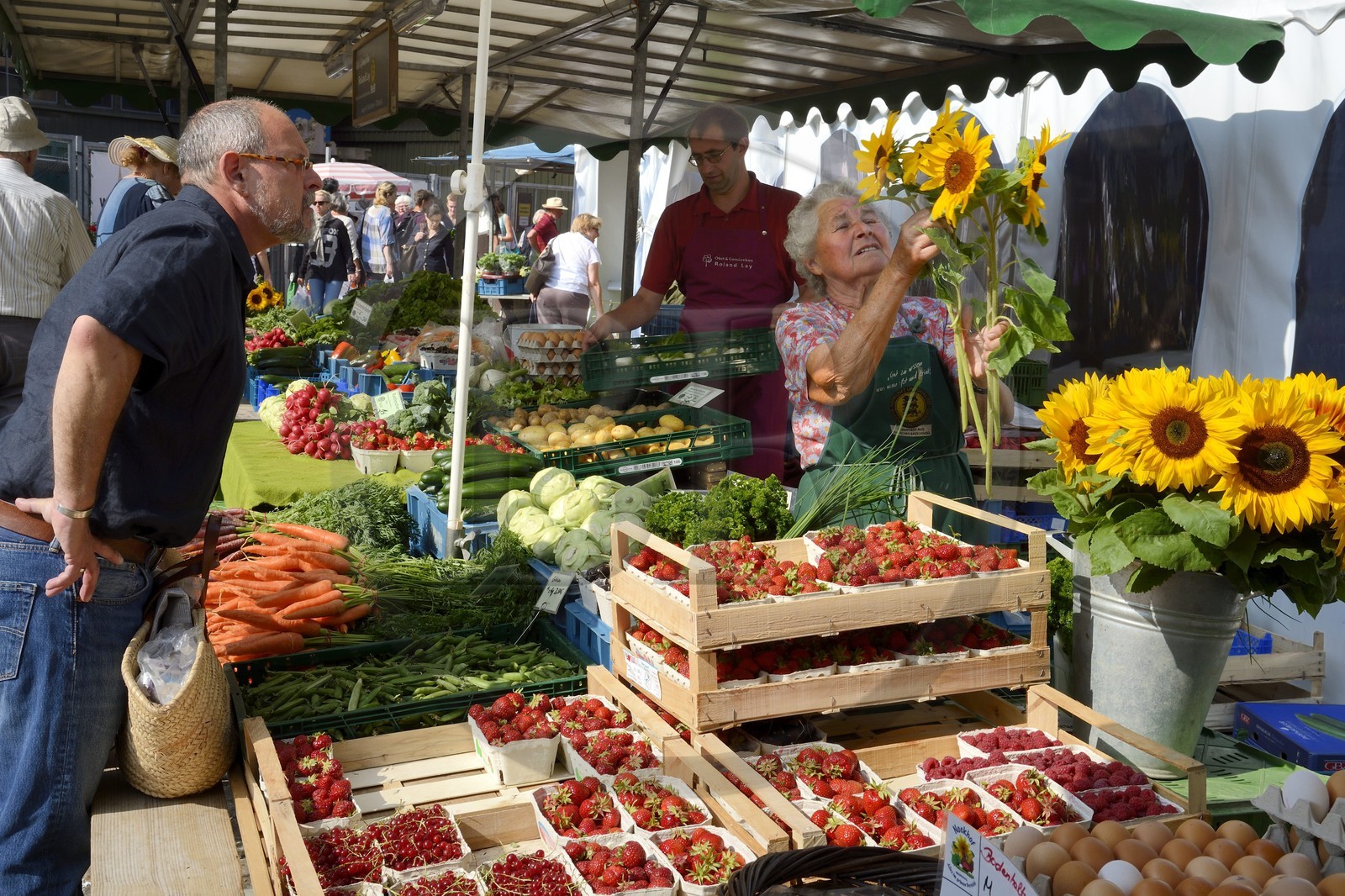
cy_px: 448
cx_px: 672
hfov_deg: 46.4
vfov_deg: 31.9
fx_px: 1569
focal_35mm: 42
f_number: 16
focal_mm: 42
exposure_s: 1/125
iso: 200
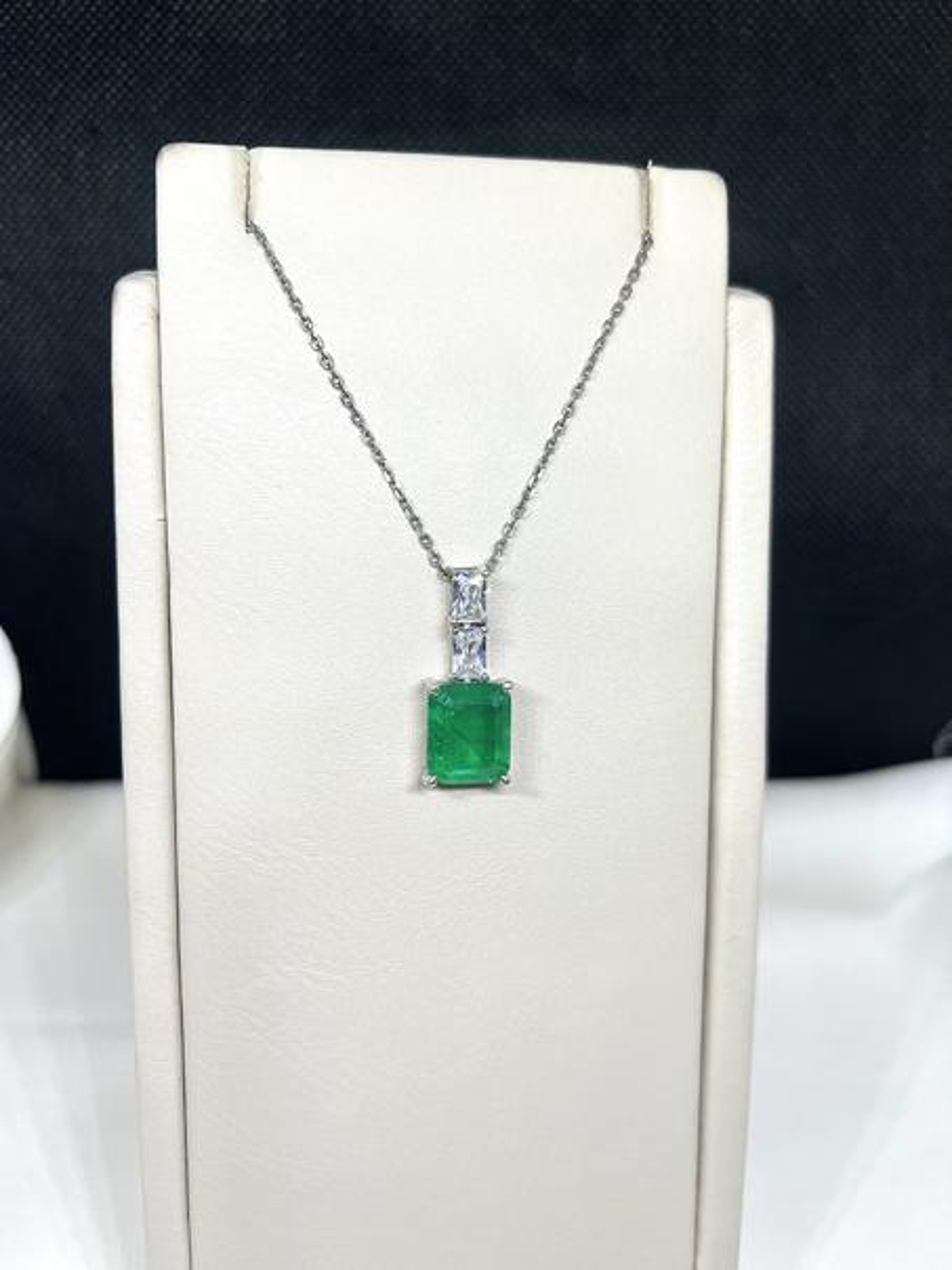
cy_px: 635
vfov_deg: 67.3
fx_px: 953
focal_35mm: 26
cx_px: 476
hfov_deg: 53.1
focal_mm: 5.7
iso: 40
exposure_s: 1/241
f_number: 1.5
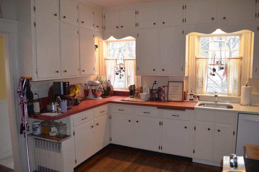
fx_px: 194
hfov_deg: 67.5
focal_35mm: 27
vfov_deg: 47.7
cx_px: 130
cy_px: 86
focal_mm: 18
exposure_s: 1/60
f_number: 3.5
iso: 900
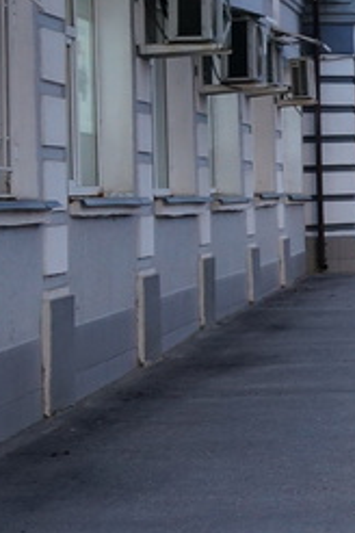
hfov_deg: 8.9
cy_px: 157
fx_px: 2067
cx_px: 853
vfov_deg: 14.6
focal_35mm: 140
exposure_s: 1/100
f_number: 5
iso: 400
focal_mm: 27
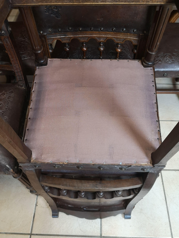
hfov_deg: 51.4
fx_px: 186
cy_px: 119
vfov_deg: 65.3
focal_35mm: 27
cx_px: 90
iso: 320
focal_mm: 3.95
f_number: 1.8
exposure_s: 1/33.3
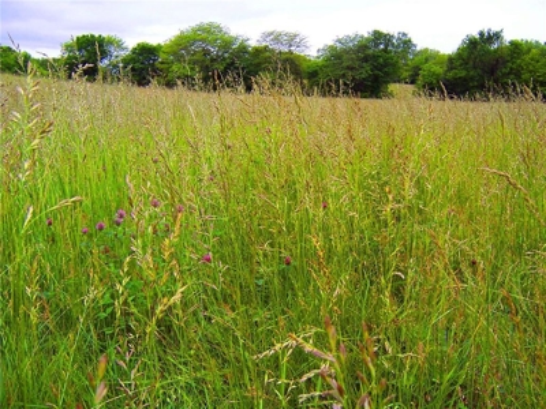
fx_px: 521
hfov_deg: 55.4
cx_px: 273
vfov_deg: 42.9
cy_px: 204
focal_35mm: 33
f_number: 3.4
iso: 80
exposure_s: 1/90
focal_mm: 5.5
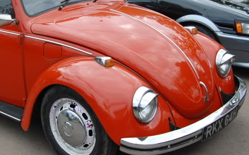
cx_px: 96
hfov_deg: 33.3
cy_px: 47
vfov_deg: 21.2
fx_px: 414
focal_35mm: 61
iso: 200
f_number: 7.1
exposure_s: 1/200
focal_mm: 20
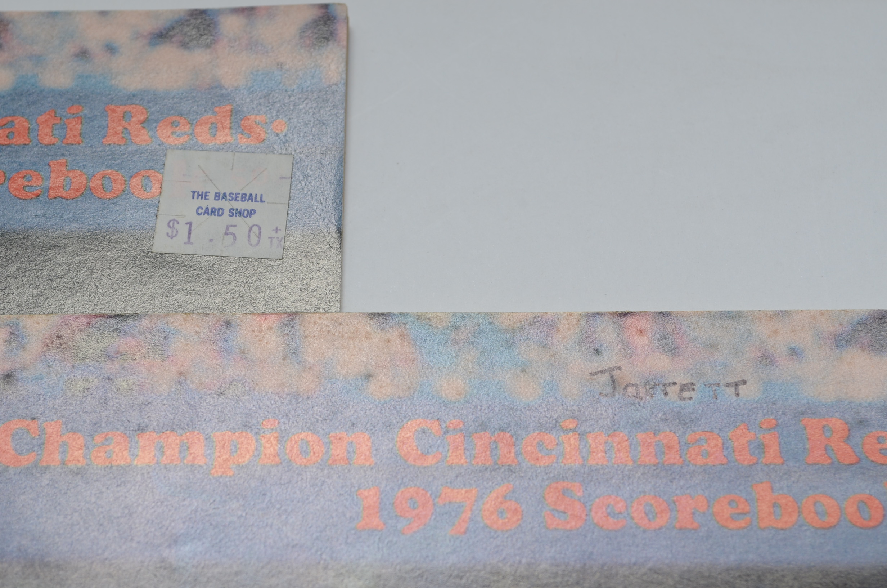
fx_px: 2028
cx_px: 444
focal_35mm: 82
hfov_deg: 24.7
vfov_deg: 16.5
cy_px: 294
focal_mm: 55
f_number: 9
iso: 200
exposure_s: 1/125
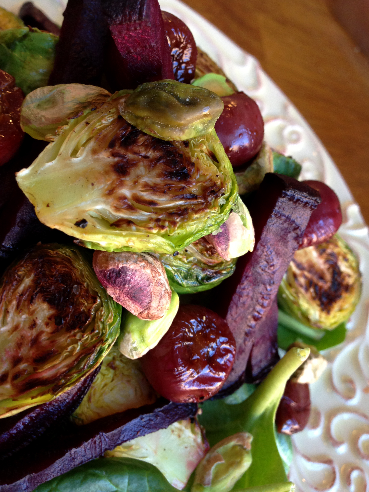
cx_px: 179
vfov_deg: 51.3
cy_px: 226
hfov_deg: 39.7
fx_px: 512
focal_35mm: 36
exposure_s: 1/20
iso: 100
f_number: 2.4
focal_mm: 4.13
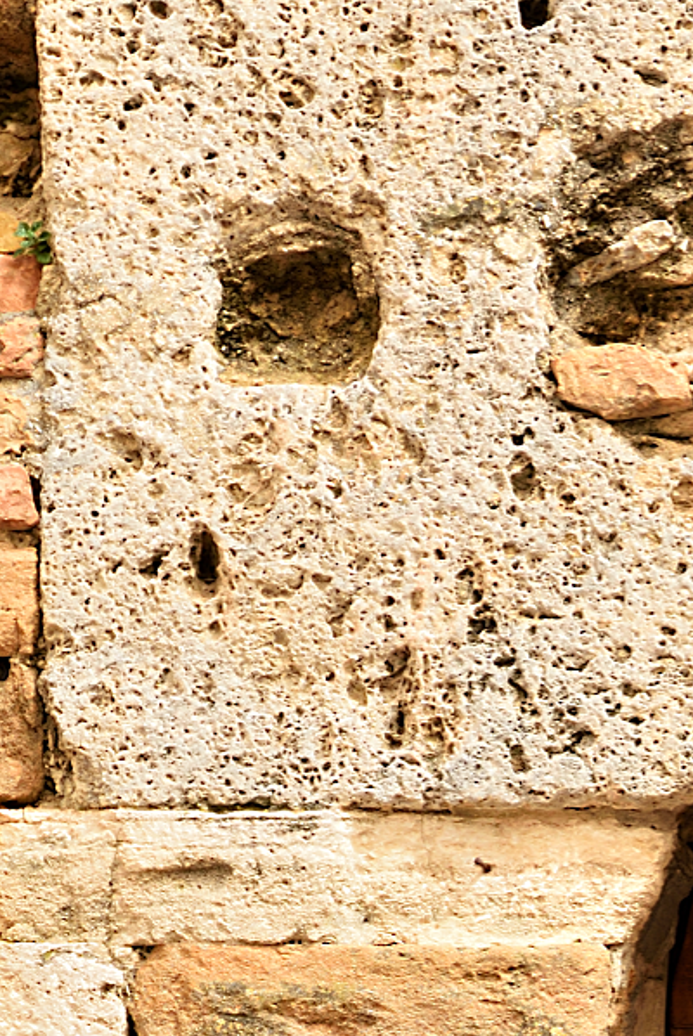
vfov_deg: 18.1
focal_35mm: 107
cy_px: 1247
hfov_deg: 12.4
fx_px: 3082
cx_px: 958
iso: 250
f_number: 6.3
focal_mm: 32
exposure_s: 1/320
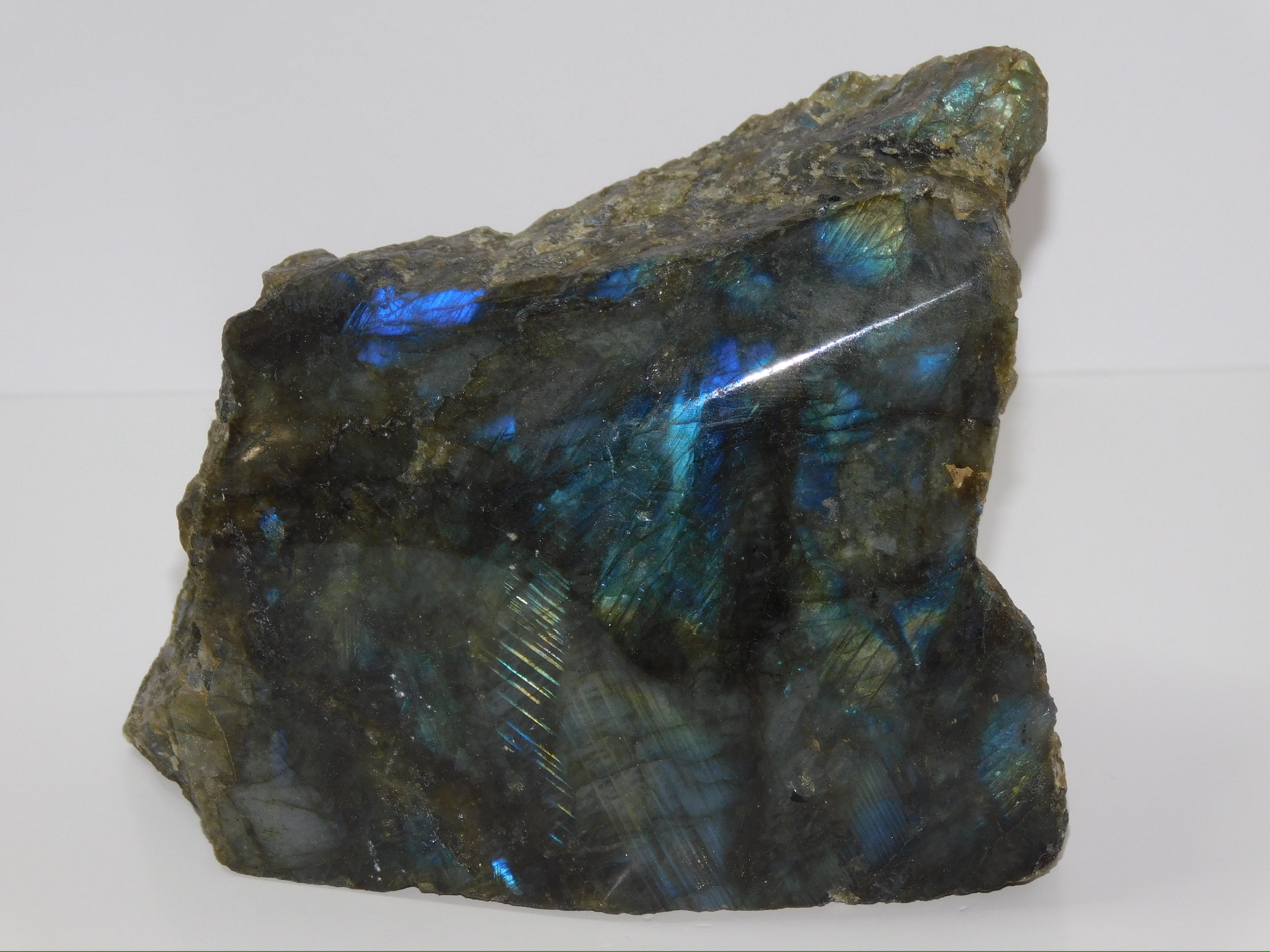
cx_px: 635
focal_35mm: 232
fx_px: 8512
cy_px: 476
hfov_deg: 8.5
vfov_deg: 6.4
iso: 200
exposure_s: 1/60
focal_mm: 41.3
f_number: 5.6
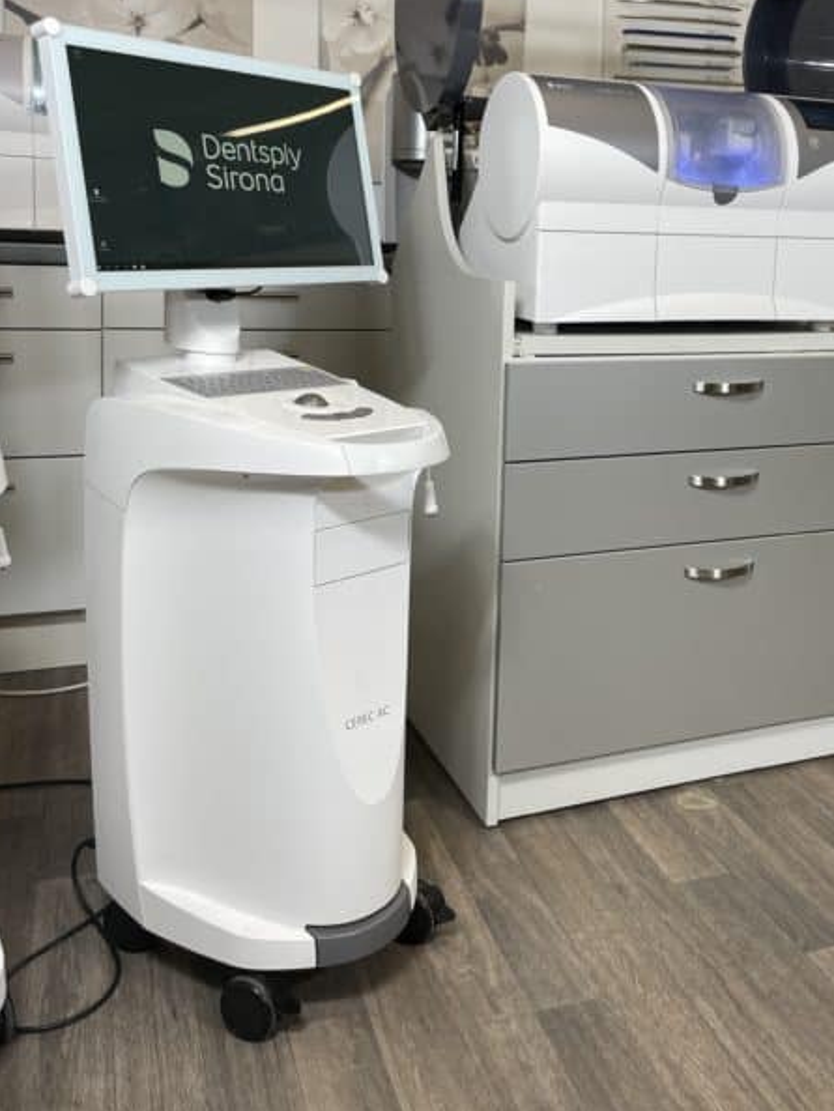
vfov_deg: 51.6
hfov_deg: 40.3
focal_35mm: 35
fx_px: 1124
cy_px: 370
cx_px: 542
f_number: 1.6
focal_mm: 4.2
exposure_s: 1/100
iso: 50
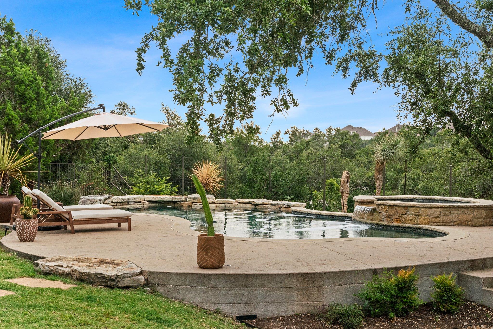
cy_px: 164
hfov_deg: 41.1
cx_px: 246
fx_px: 657
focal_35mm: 48
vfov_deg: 28.1
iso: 2000
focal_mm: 32
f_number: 8
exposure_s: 1/50
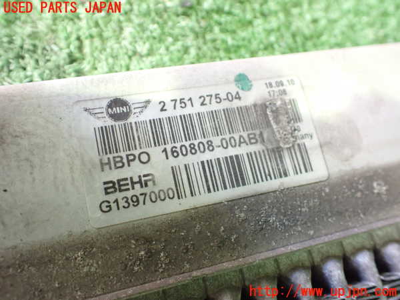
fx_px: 347
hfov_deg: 60.0
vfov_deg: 46.8
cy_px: 150
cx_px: 200
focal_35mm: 30
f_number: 2.3
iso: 1000
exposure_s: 1/30
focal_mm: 5.4
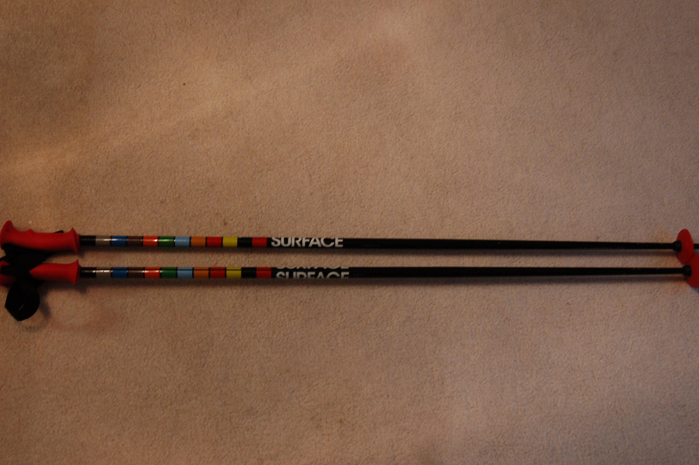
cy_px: 232
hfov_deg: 46.4
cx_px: 350
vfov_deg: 31.8
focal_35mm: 42
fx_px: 815
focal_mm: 28
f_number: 5.6
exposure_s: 1/10
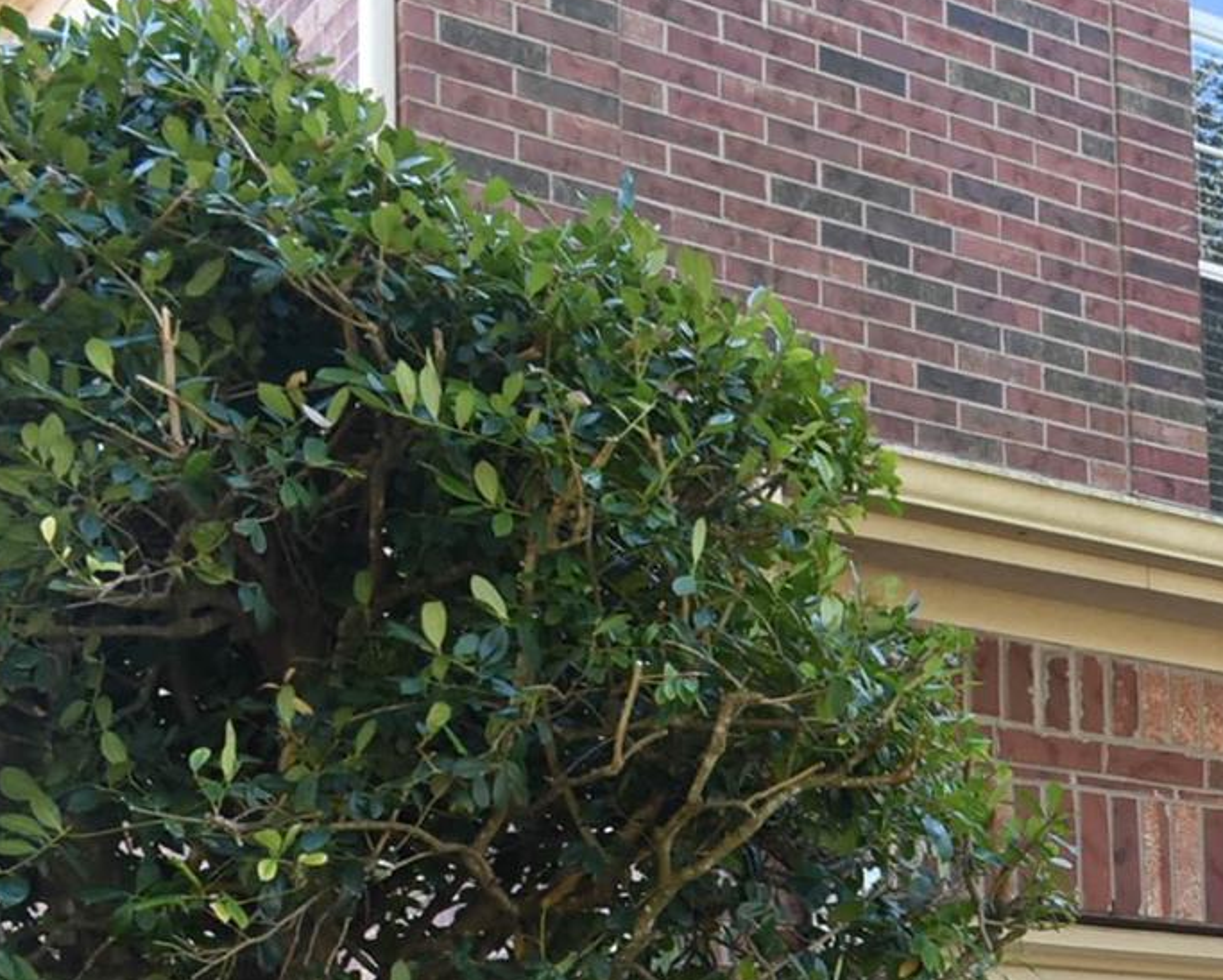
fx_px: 2752
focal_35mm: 76
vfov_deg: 19.1
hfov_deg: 22.4
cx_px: 1585
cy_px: 1156
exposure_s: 1/125
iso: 400
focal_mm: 18
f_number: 5.6
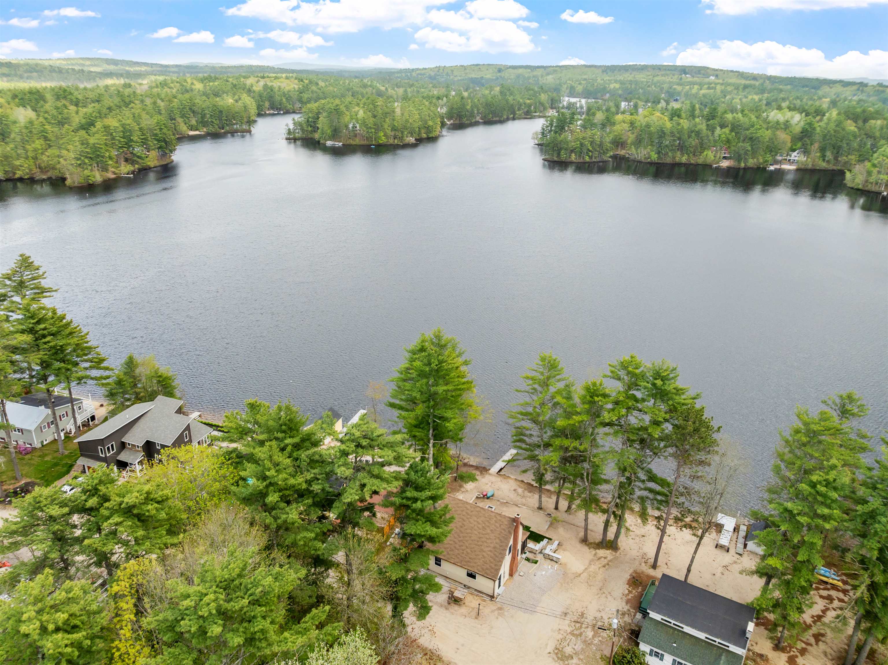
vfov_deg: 56.8
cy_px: 332
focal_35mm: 24
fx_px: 615
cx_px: 444
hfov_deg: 71.6
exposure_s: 1/1250
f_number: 2.8
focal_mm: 12.29
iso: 160
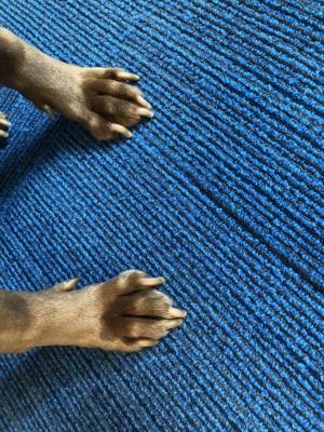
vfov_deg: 63.4
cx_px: 162
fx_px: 349
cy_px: 216
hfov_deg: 49.7
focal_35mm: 28
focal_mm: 3.99
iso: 50
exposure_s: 1/16
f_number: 1.8
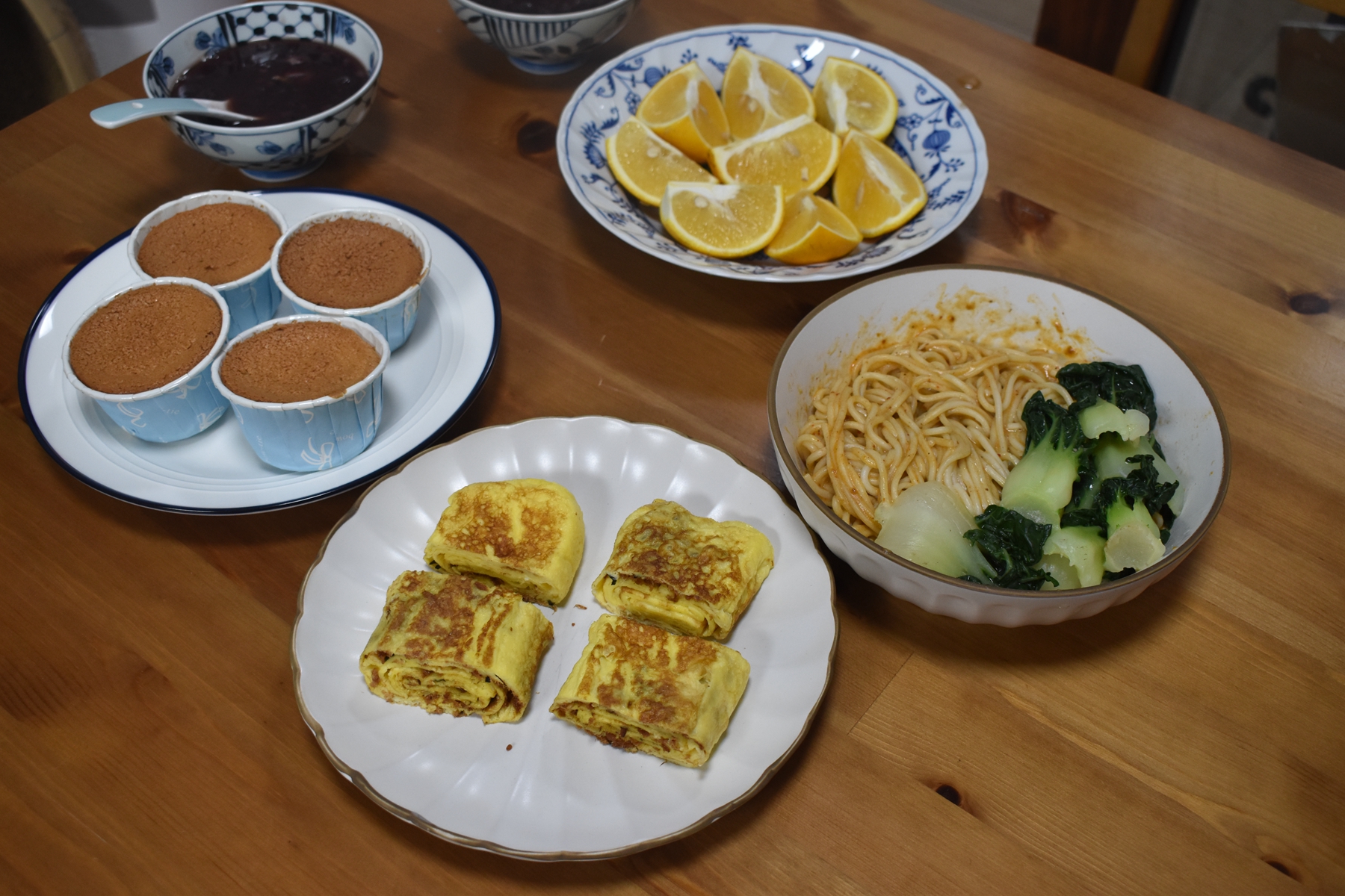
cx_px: 672
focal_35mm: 38
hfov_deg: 51.3
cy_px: 448
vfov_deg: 35.5
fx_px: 1401
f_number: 5
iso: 800
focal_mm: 25
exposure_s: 1/50
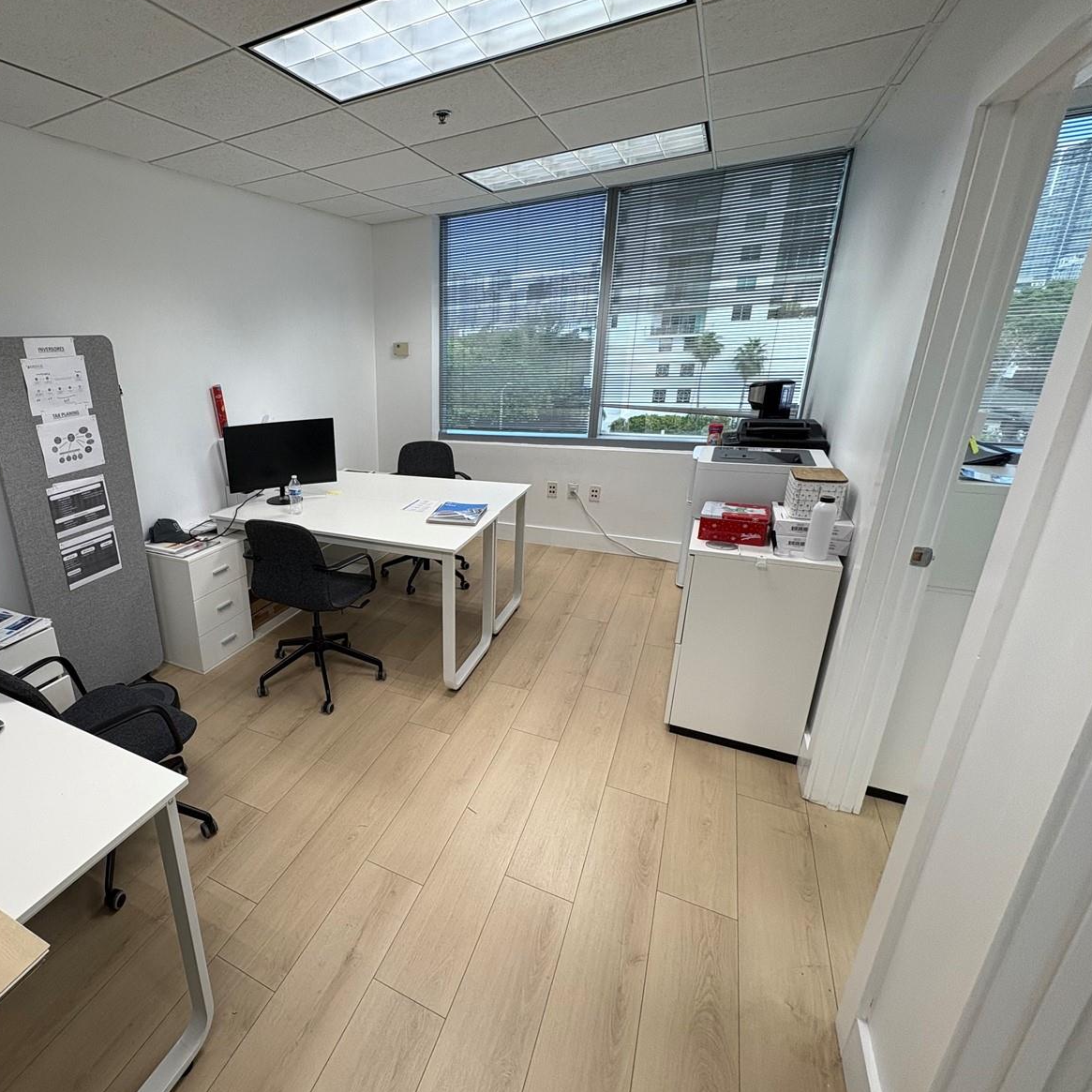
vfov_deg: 84.0
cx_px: 348
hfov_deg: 80.6
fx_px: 607
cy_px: 547
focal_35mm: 17
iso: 100
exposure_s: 1/120
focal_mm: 2.22
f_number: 2.2
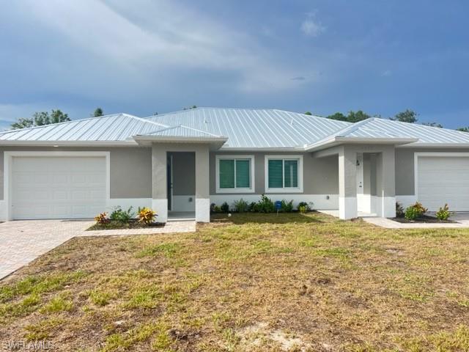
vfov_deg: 53.1
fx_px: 352
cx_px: 234
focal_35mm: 26
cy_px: 176
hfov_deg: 67.3
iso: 50
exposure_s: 1/2762
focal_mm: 5.7
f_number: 1.5
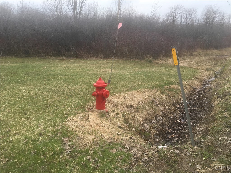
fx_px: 194
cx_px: 116
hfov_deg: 61.7
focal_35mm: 29
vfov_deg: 48.2
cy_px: 86
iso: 25
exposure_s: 1/746
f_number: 2.2
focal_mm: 4.15
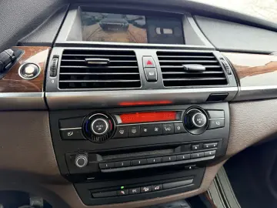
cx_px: 138
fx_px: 192
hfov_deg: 71.6
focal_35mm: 24
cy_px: 104
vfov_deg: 56.8
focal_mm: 6.76
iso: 500
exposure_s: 1/60
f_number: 1.78
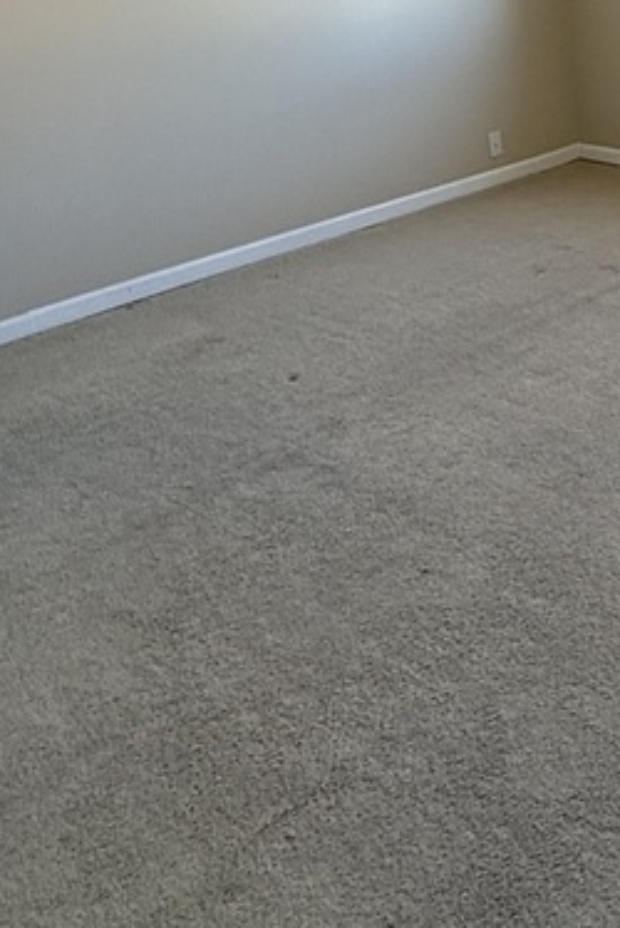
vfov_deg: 42.0
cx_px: 739
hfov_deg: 28.0
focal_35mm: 42
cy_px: 65
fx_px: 1083
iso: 160
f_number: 2.2
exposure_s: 1/99
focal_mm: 2.22
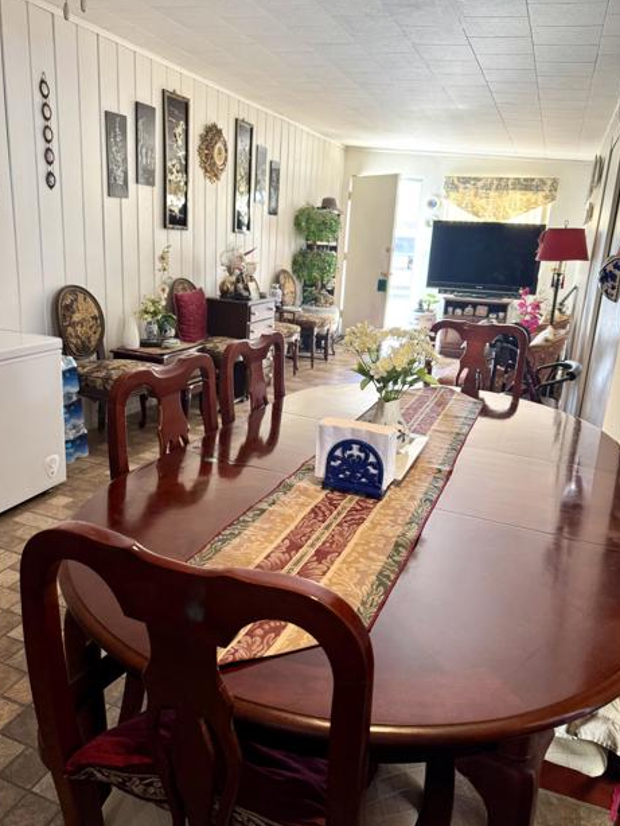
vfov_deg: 69.4
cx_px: 303
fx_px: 597
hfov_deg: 54.9
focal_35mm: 25
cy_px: 401
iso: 200
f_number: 1.78
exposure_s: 1/60
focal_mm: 6.76
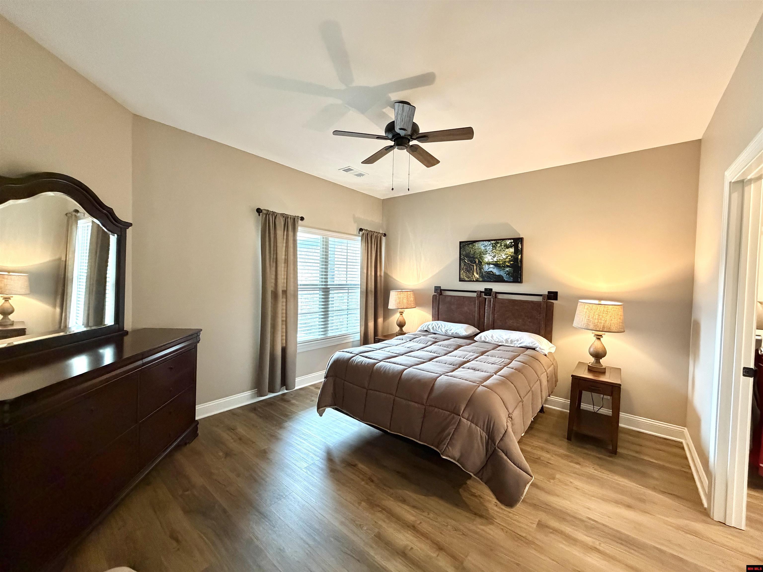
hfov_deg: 102.1
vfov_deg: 85.7
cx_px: 382
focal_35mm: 14
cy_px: 286
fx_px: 309
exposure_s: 1/60
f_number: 2.2
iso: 640
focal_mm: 2.22
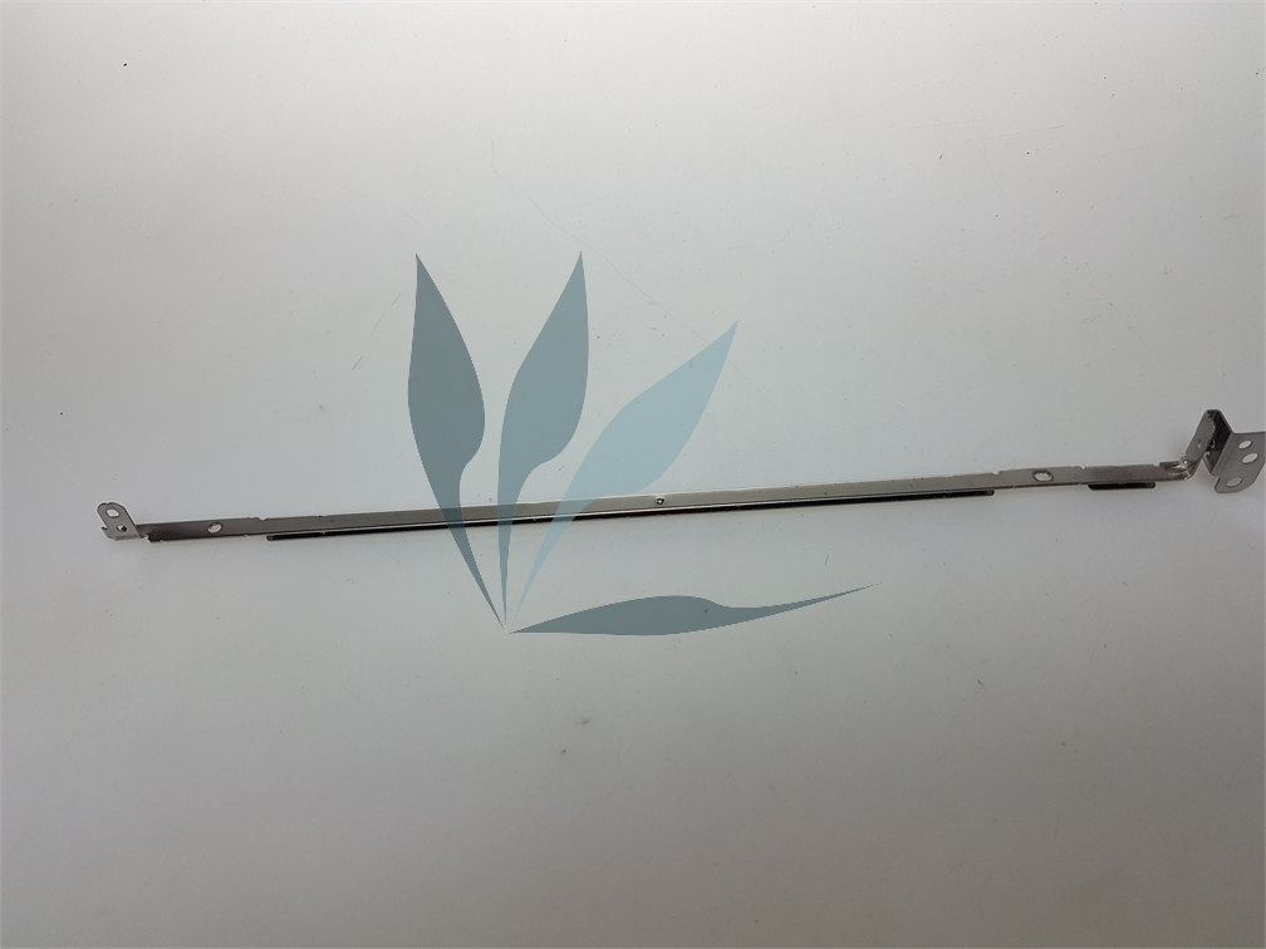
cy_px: 474
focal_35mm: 26
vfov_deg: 53.1
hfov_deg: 67.3
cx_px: 633
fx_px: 951
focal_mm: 4.2
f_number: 1.7
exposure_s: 1/125
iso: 40
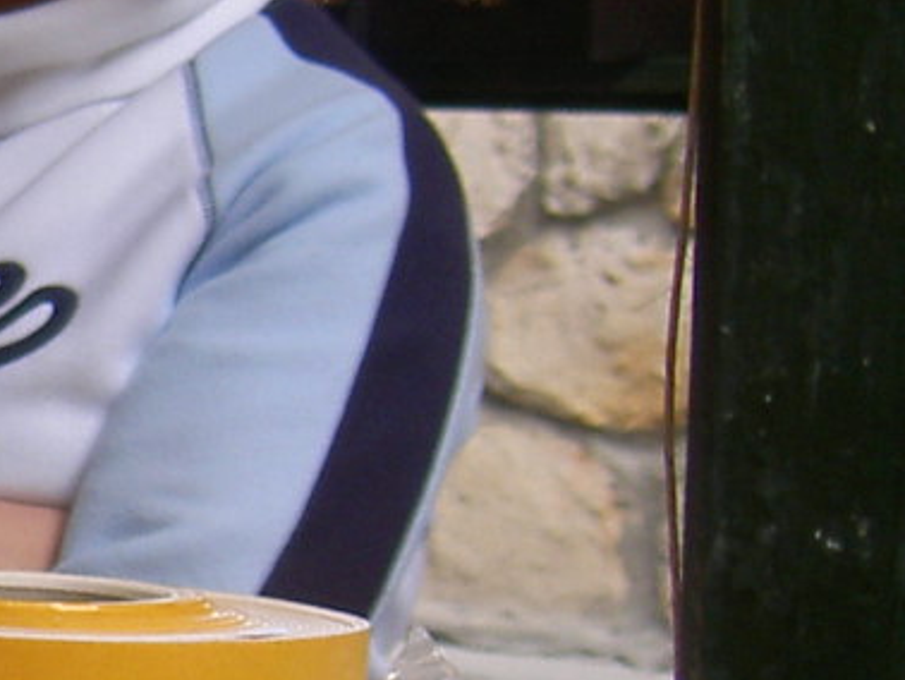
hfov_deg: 11.1
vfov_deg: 9.0
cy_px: 625
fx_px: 4316
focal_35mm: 165
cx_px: -781
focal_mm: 8
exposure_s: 1/59.5
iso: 100
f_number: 2.8
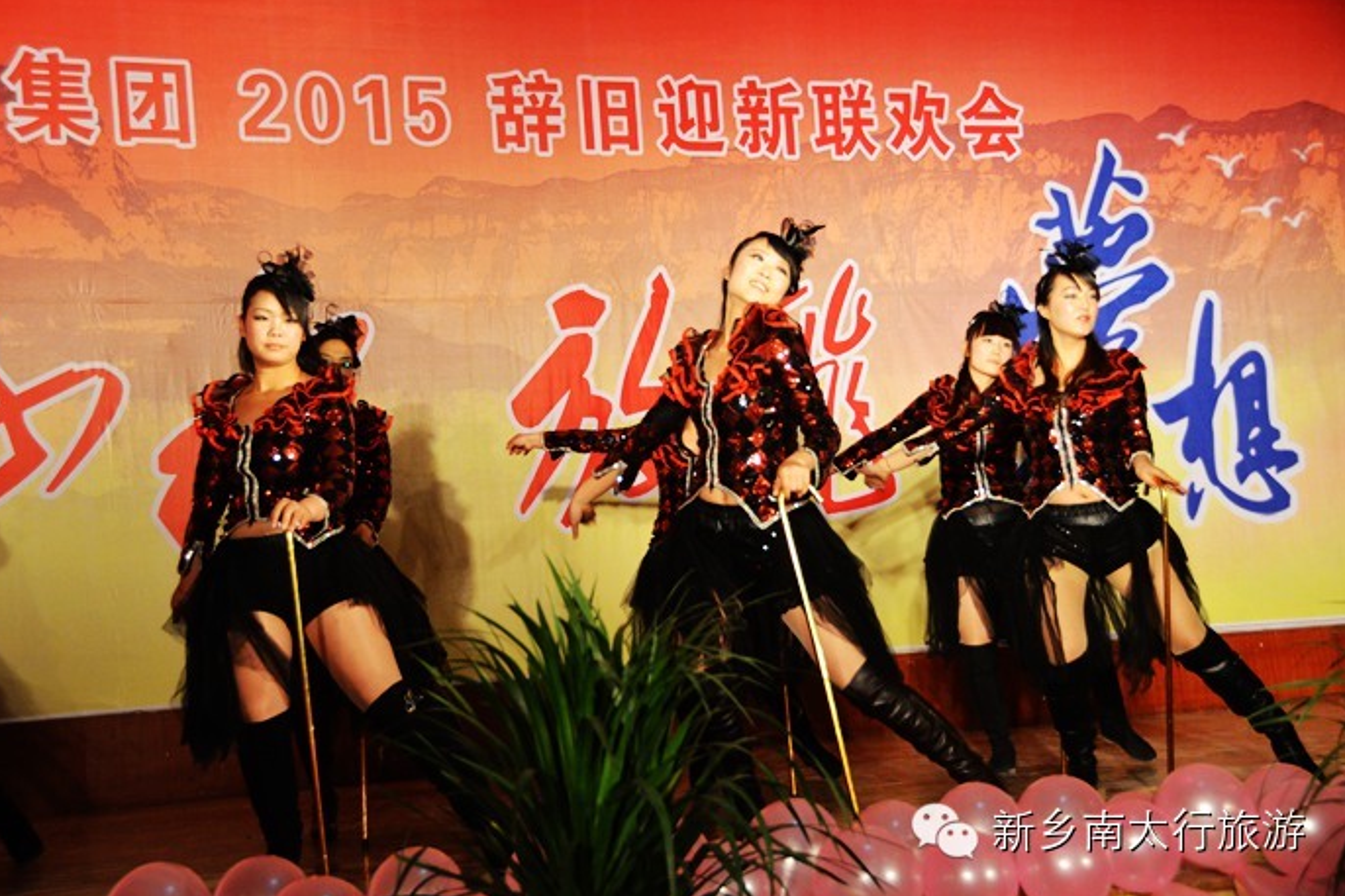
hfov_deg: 36.3
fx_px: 2054
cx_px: 663
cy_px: 447
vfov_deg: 24.6
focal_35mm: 55
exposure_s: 1/250
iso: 1600
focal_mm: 36
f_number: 4.2
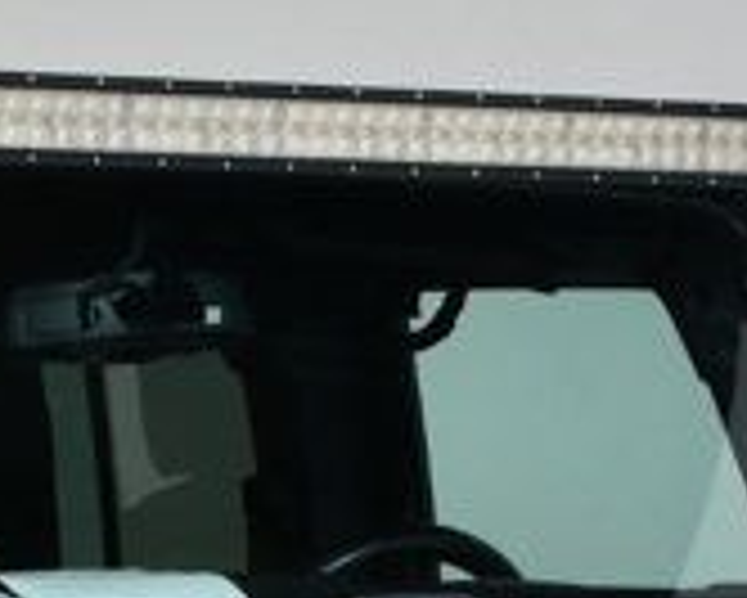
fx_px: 5132
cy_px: 1488
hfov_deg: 8.3
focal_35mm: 232
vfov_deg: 6.3
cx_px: 256
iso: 100
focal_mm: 27
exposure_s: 1/160
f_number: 11
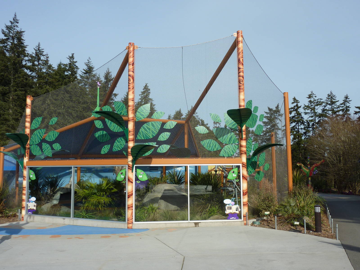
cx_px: 180
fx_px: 312
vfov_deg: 46.8
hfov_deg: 60.0
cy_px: 135
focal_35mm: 30
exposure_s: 1/640
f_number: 4.5
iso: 80
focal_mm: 5
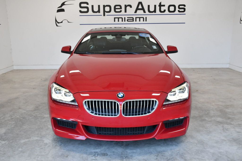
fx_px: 242
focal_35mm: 36
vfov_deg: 36.8
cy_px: 80
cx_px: 121
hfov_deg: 53.1
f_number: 7.1
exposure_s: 1/160
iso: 400
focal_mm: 24
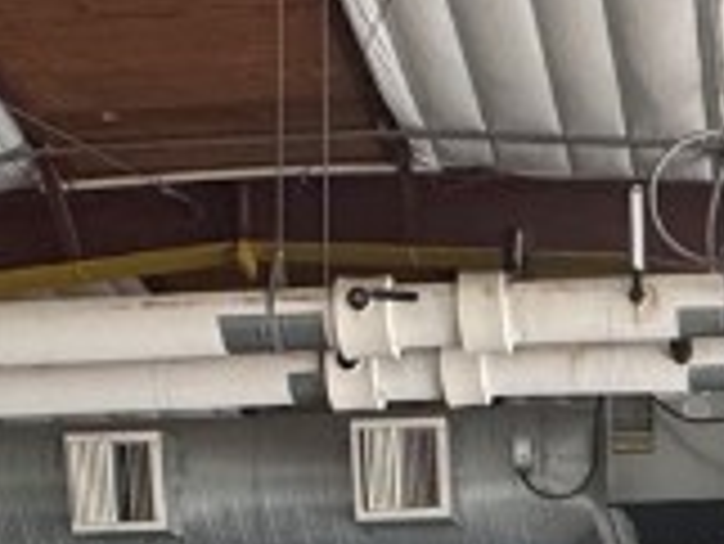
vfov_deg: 13.9
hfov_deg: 21.3
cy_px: 1101
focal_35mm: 89
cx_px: 715
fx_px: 1863
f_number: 2.2
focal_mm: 2.22
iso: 320
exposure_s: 1/73
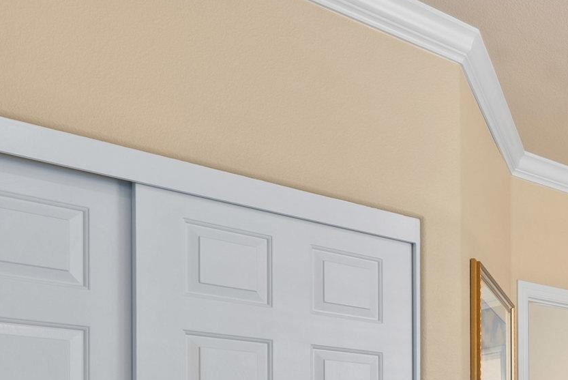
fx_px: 758
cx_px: 698
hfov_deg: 32.9
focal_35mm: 48
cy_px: 477
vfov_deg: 24.9
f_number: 9
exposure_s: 1/3
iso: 400
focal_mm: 16
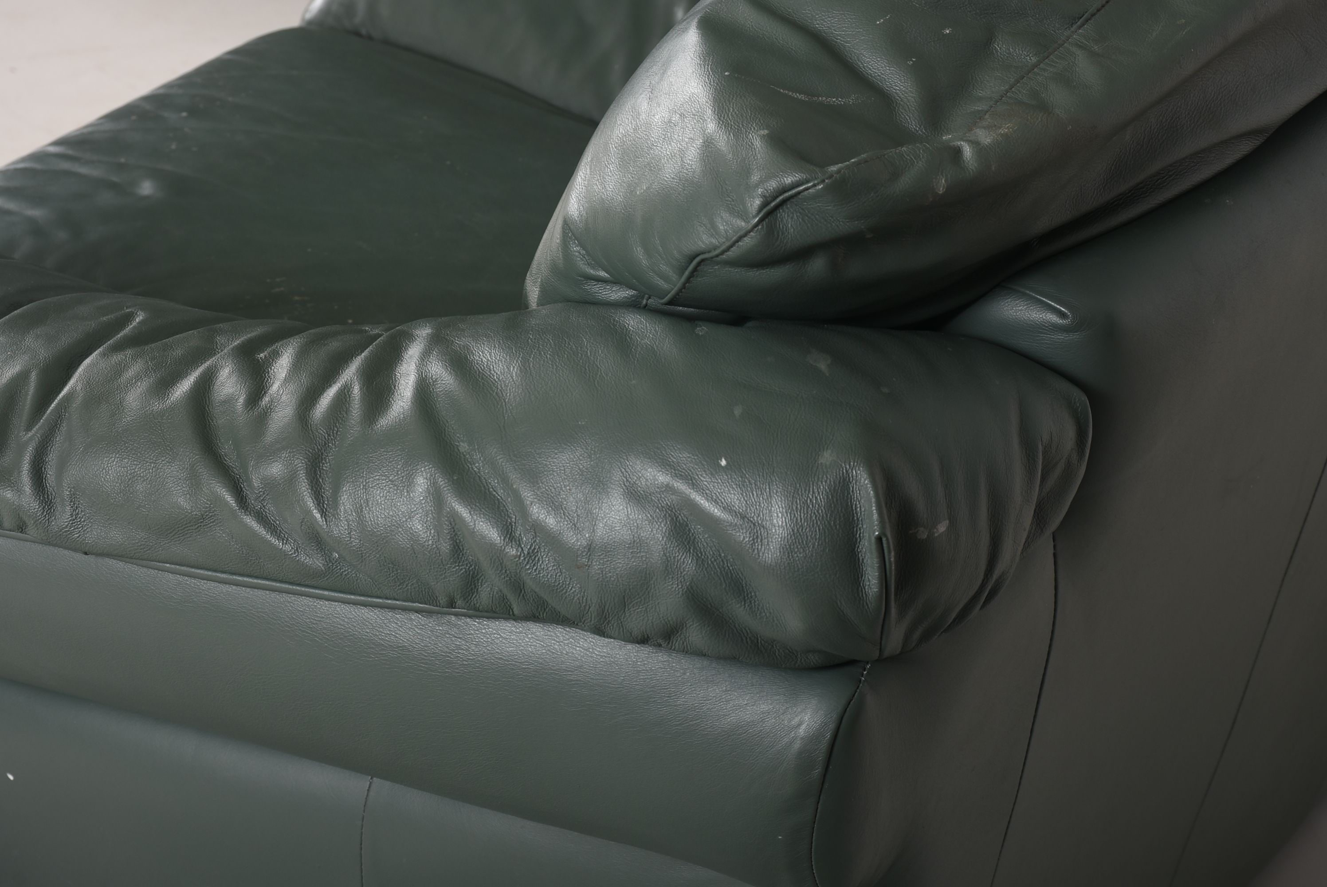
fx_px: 3431
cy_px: 444
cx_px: 664
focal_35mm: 93
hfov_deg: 21.9
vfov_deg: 14.7
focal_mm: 62
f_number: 11
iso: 200
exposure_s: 1/200
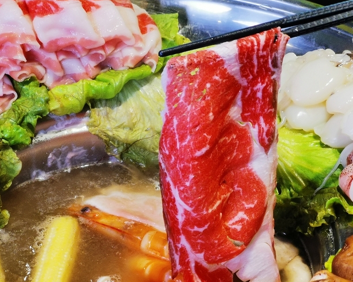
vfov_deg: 14.1
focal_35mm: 109
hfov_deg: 17.6
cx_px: 166
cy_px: 174
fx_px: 1139
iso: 100
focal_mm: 7.48
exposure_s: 1/120
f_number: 2.4
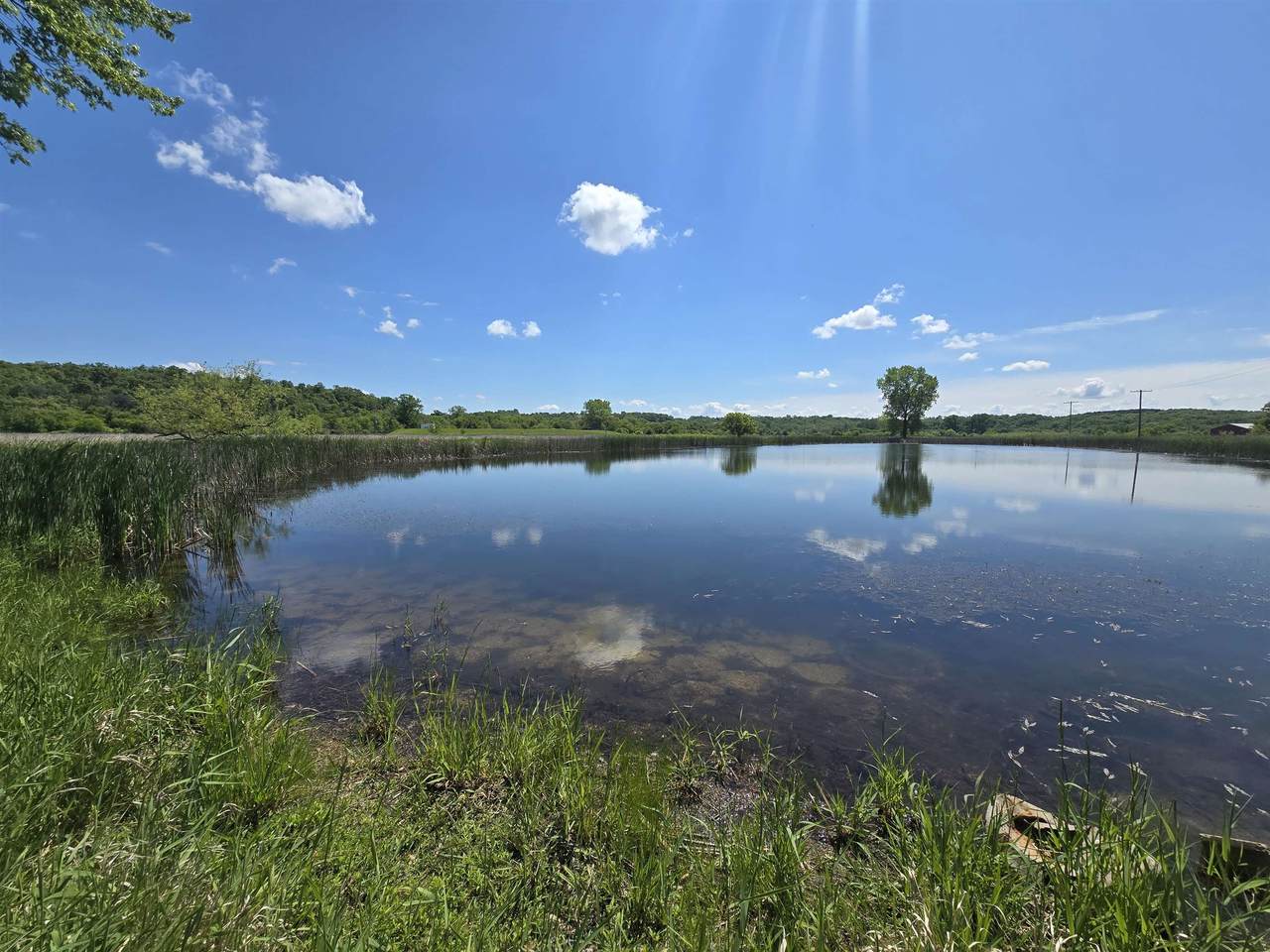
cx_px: 635
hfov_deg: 106.2
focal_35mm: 13
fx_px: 477
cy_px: 476
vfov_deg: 89.9
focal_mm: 2.2
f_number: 2.2
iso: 50
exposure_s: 1/3628
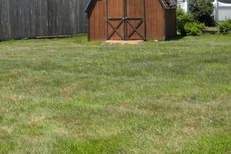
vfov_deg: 15.3
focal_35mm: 89
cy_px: 47
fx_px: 571
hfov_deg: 21.7
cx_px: -18
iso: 80
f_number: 7.4
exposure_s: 1/191
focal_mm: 6.4
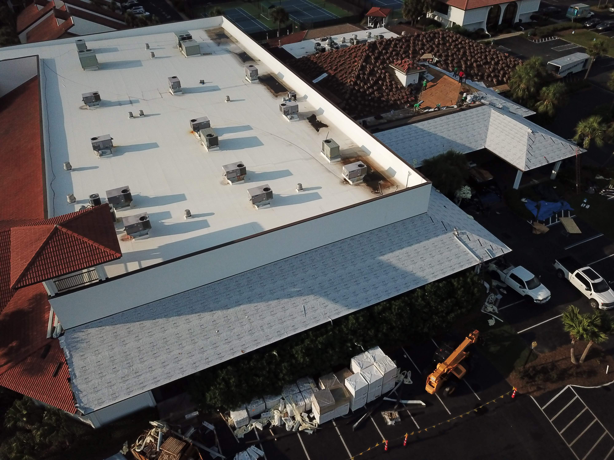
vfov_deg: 53.1
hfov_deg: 67.3
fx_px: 461
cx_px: 307
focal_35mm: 26
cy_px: 230
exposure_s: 1/8000
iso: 400
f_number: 2.2
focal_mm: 4.73
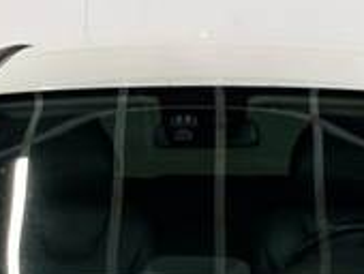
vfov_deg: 7.9
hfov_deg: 10.8
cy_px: 480
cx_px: 193
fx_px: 1927
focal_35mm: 183
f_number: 1.8
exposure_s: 1/50
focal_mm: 6.86
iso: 80
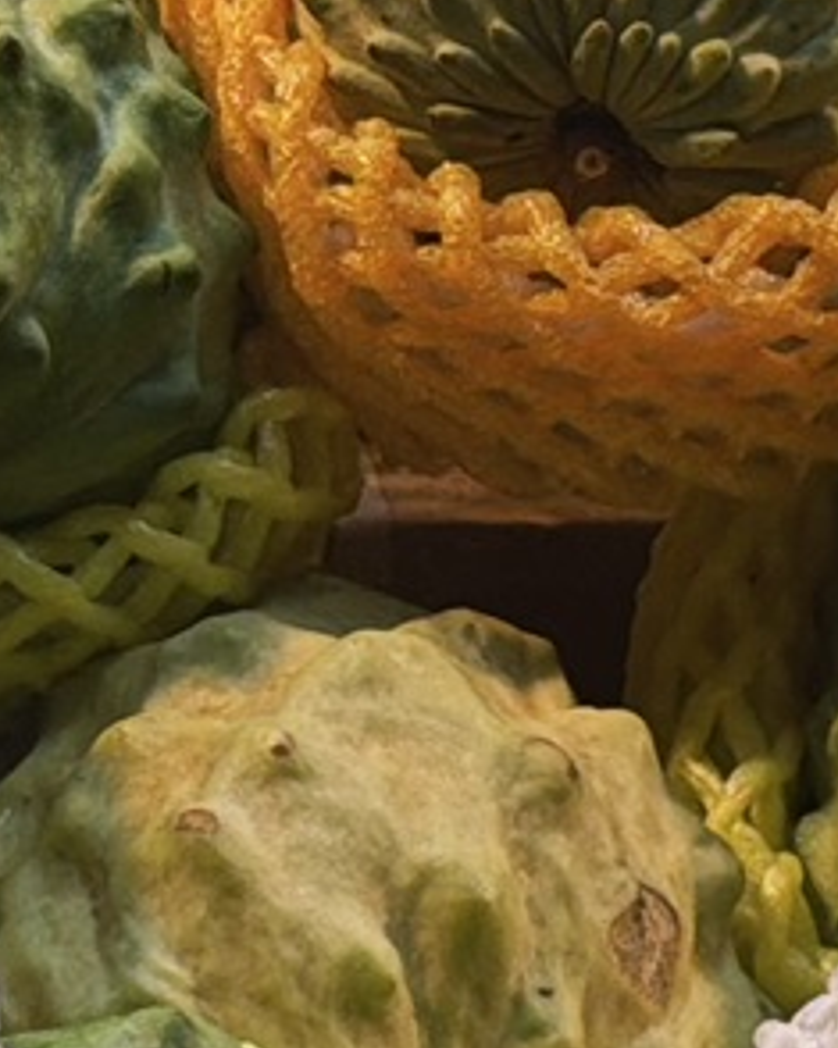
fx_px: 10112
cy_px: -21
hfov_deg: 4.7
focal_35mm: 326
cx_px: 128
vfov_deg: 5.9
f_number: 1.78
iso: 100
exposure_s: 1/733
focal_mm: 6.76
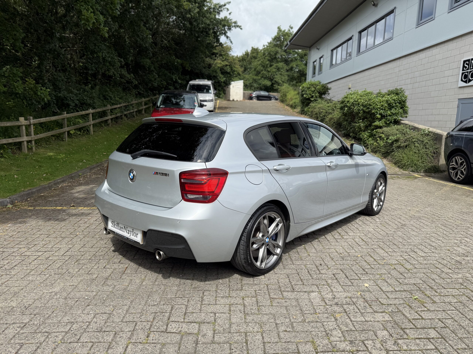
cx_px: 236
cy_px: 177
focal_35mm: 24
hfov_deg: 71.6
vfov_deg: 56.8
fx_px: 328
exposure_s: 1/3279
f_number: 1.78
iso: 80
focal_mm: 6.76
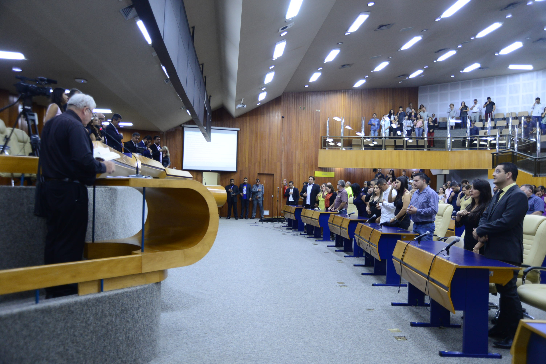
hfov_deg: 63.6
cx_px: 273
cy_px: 182
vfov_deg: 45.0
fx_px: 440
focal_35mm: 29
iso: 1600
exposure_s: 1/60
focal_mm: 29
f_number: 4
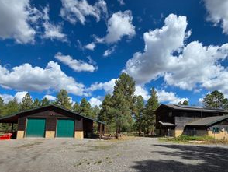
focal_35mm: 19
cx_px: 135
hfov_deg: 83.7
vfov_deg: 67.4
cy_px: 110
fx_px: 125
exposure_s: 1/2490
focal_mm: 2.2
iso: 40
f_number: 1.9
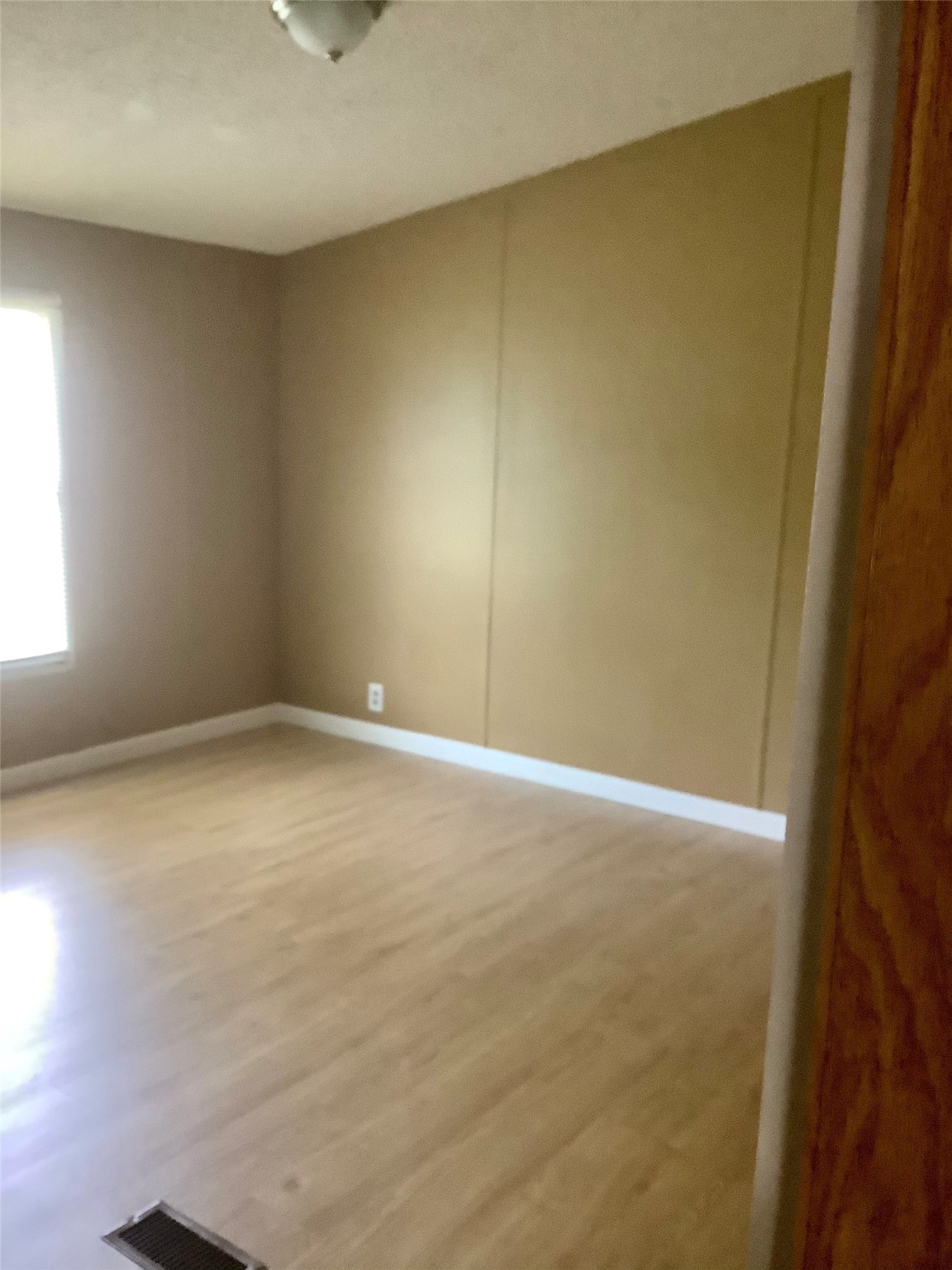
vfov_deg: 58.4
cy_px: 635
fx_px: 1137
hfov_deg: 45.4
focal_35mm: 31
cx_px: 476
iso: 320
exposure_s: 1/60
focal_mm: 3.3
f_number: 2.4
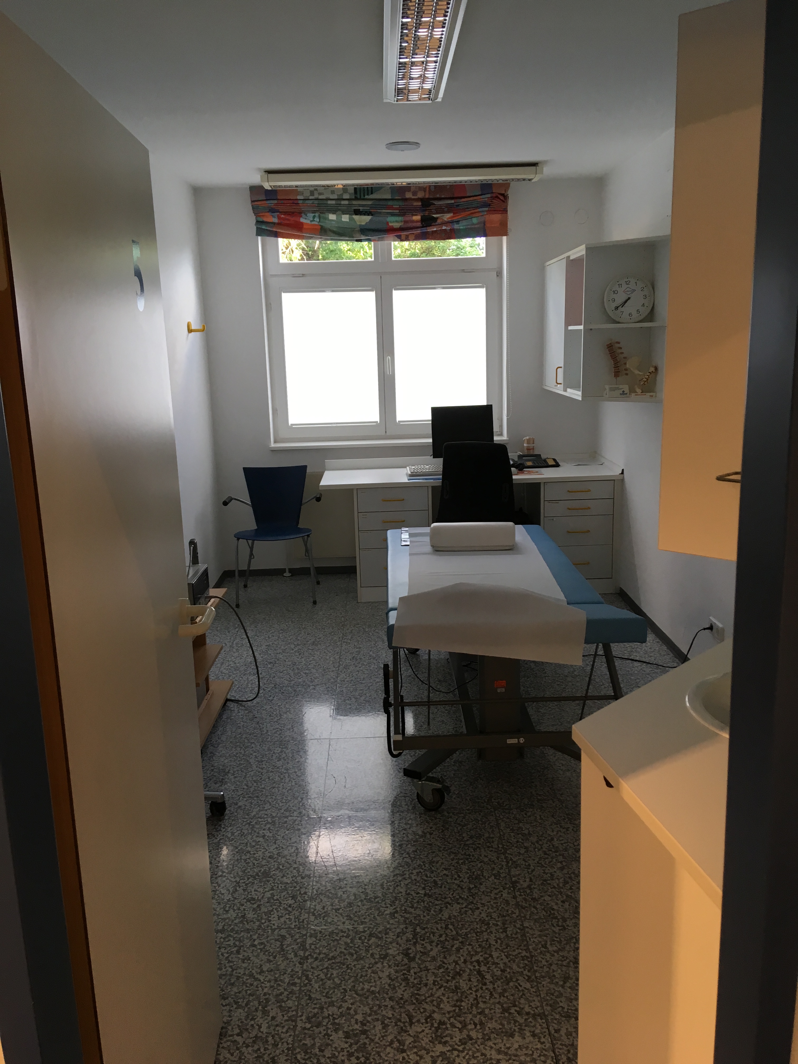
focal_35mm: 29
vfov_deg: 61.7
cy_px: 532
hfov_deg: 48.2
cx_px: 399
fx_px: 891
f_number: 2.2
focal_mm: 4.15
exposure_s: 1/33
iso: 64
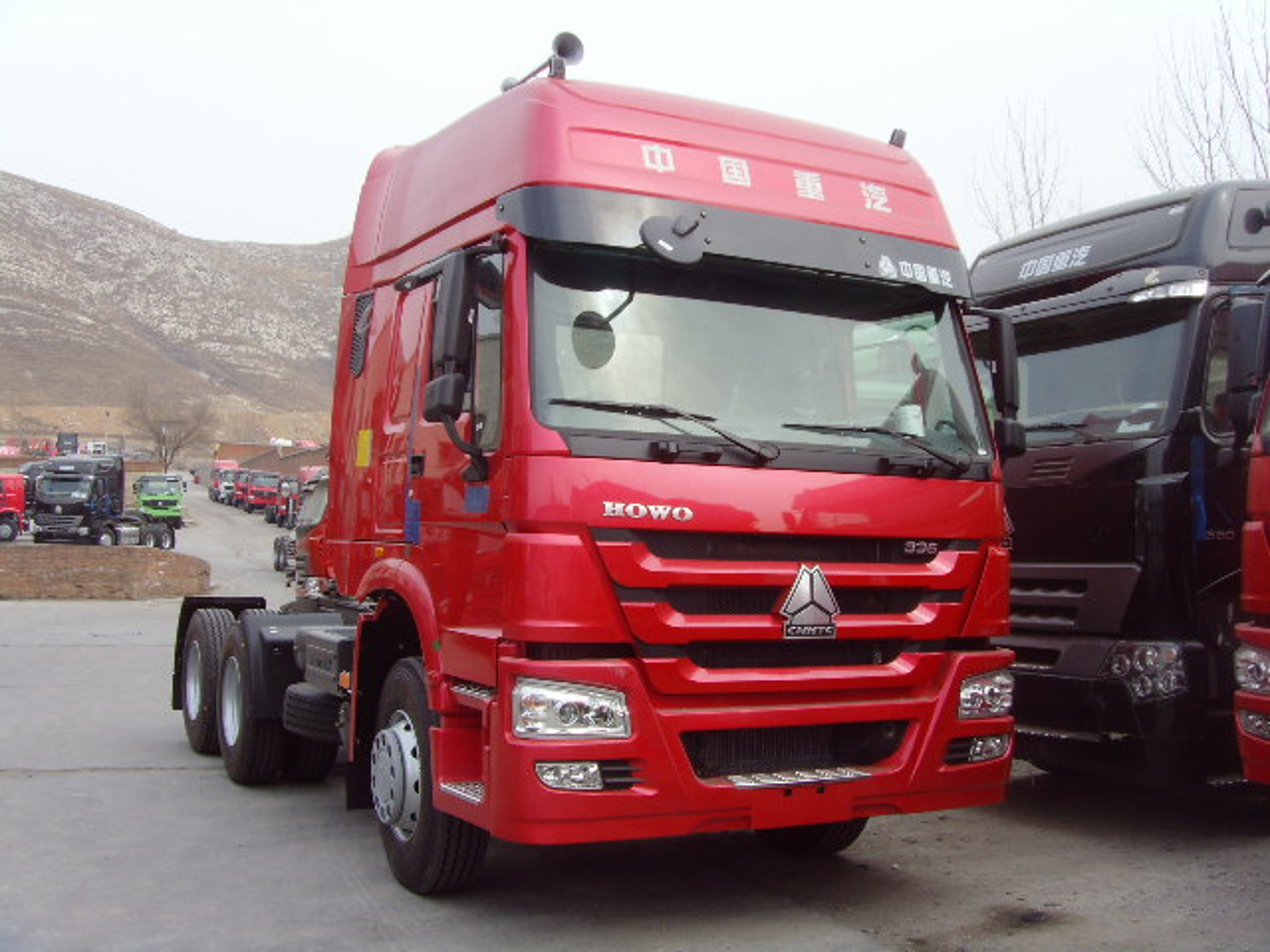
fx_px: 1431
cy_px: 476
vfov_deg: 36.8
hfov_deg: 47.9
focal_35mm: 39
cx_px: 635
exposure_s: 1/180
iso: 80
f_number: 6.3
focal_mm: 6.6
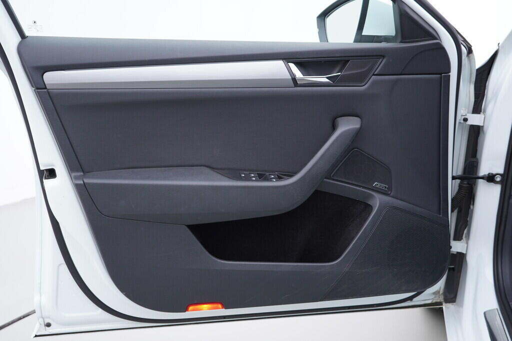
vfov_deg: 36.9
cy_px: 170
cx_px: 256
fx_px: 512
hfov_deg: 53.1
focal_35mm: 36
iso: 125
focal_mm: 24
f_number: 3.2
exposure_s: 1/50
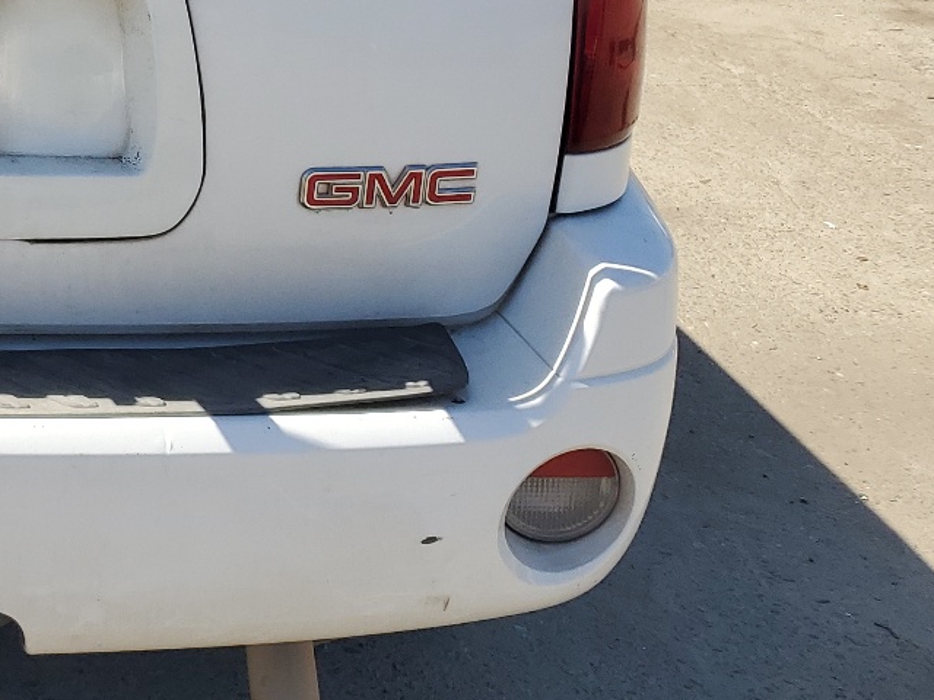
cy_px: 19
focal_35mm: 65
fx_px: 1754
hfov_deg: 26.9
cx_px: -144
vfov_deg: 21.9
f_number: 1.5
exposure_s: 1/2500
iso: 50
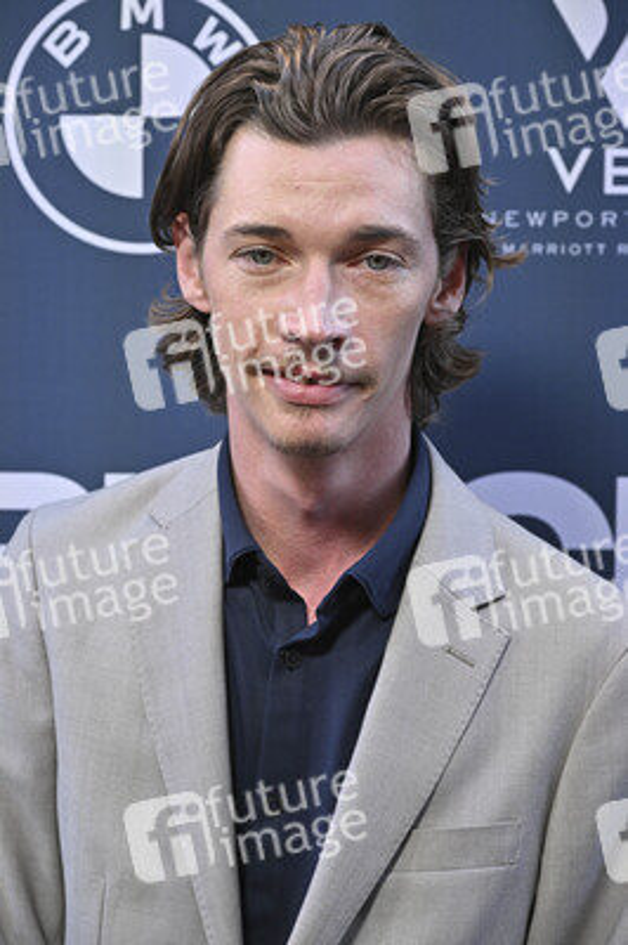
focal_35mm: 95
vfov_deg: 21.5
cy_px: 472
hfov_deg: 14.4
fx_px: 2490
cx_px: 314
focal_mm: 95
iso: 2000
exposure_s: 1/320
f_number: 7.1
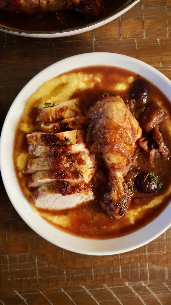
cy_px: 153
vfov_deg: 58.7
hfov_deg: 35.0
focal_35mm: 34
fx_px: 270
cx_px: 102
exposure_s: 1/60
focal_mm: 21
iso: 2500
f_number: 5
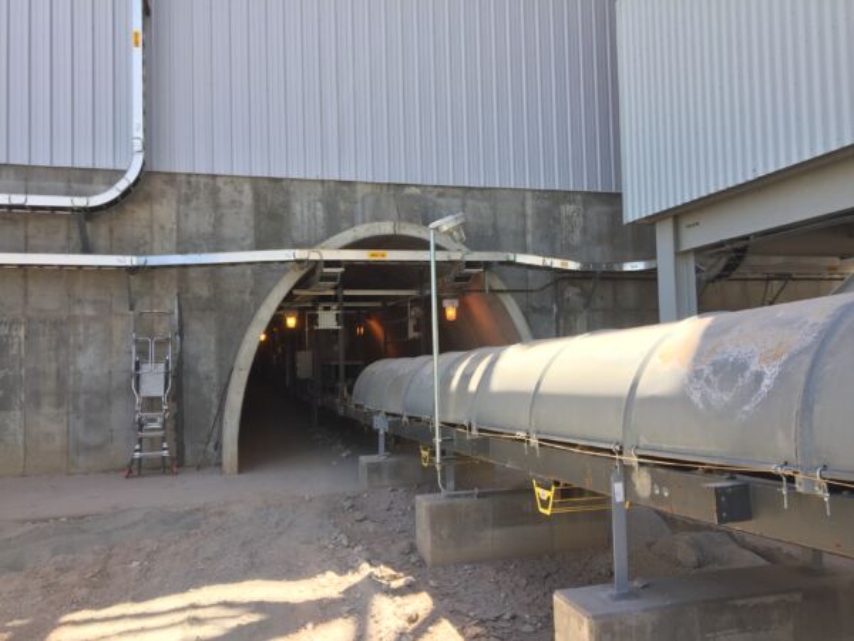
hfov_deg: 61.7
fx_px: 715
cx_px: 427
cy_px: 320
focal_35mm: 29
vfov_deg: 48.2
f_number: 2.2
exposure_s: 1/425
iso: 32
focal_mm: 4.15
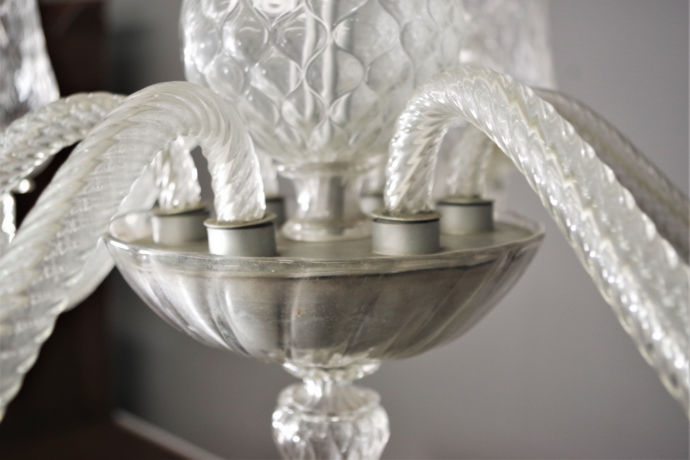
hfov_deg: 42.7
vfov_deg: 29.2
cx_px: 345
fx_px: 882
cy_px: 230
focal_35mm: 46
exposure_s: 1/60
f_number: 4
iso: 400
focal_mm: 30.63
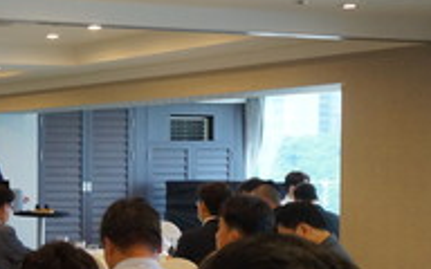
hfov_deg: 21.3
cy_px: 203
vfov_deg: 14.0
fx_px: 1092
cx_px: -25
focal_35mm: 93
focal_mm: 26
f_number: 4.5
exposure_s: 1/160
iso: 2000
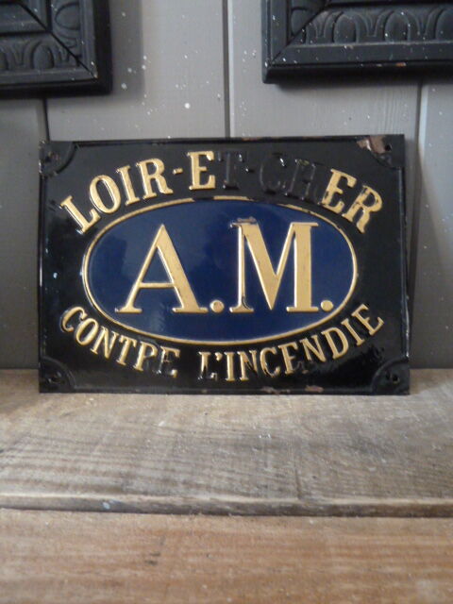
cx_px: 226
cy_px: 302
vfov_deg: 69.4
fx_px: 436
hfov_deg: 54.9
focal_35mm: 25
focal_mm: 4.1
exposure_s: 1/8
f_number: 3.3
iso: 800
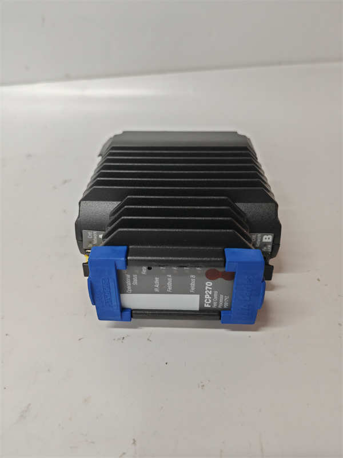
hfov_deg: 51.4
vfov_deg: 65.3
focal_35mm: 27
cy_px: 229
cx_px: 172
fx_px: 357
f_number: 1.9
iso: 1000
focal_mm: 6.12
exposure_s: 1/100
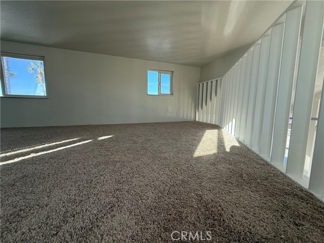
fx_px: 131
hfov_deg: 102.1
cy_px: 122
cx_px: 162
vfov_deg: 85.7
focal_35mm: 14
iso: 160
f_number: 2.2
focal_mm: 2.22
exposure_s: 1/99
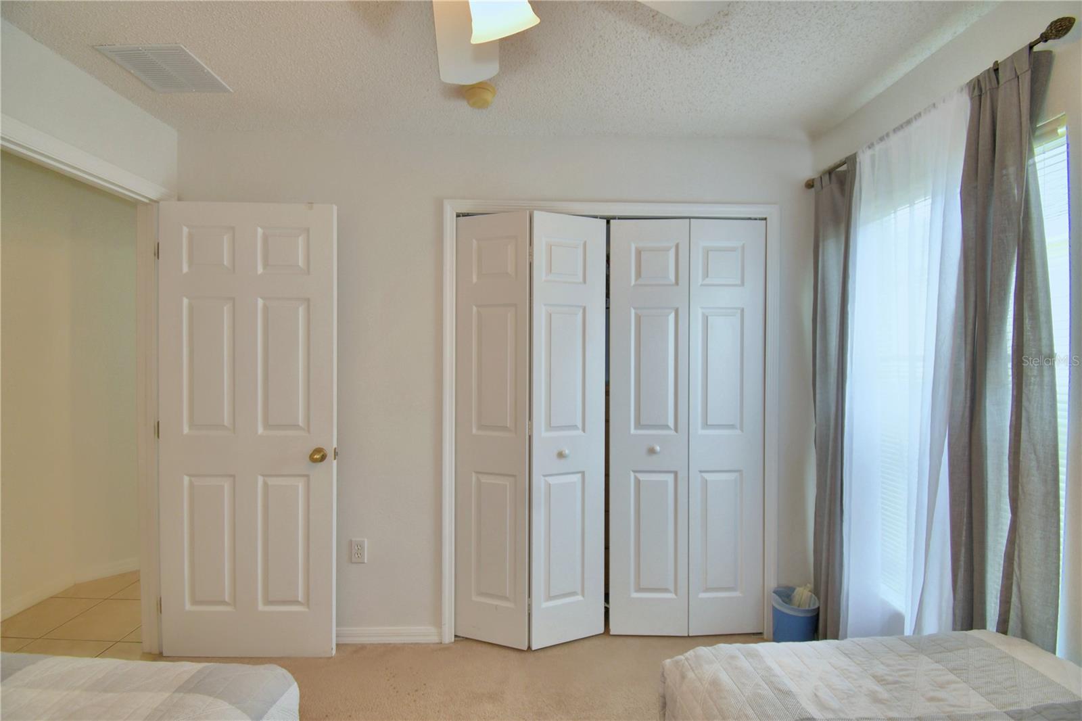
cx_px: 541
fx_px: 451
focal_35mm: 15
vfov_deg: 77.3
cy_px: 360
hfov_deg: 100.4
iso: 200
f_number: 4.5
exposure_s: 1/60
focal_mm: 10
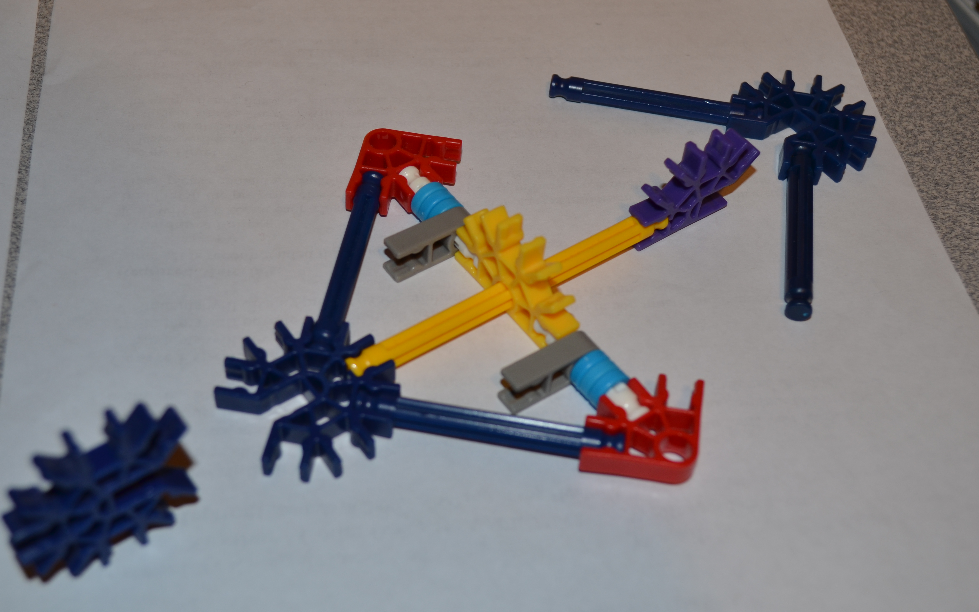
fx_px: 1350
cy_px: 284
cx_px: 435
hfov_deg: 39.8
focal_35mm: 51
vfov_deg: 25.5
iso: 200
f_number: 5.6
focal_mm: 29
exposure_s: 1/30
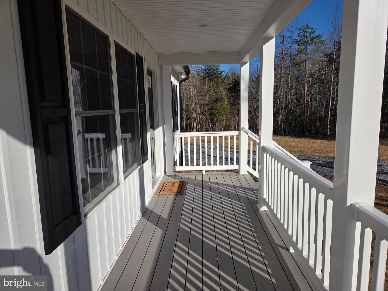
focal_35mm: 23
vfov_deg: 58.9
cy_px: 146
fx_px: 258
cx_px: 194
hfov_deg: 73.9
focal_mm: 5.4
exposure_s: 1/7891
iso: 64
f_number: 1.8
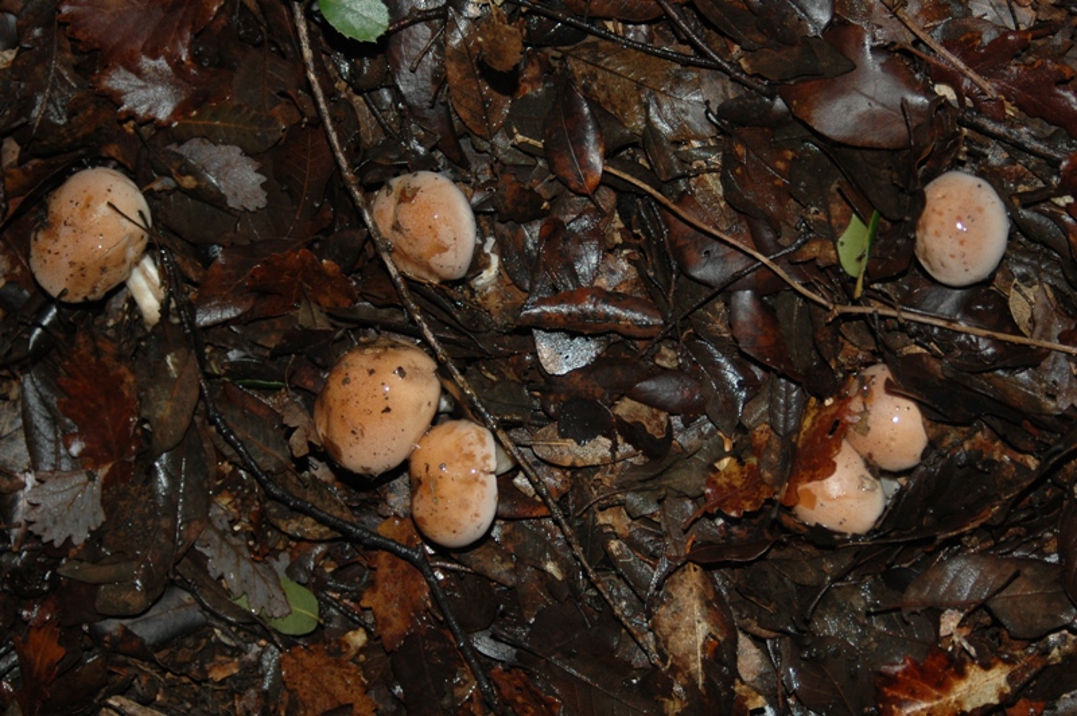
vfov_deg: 18.9
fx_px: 2152
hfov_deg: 28.1
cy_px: 358
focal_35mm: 72
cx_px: 538
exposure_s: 1/60
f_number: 4.2
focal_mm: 48
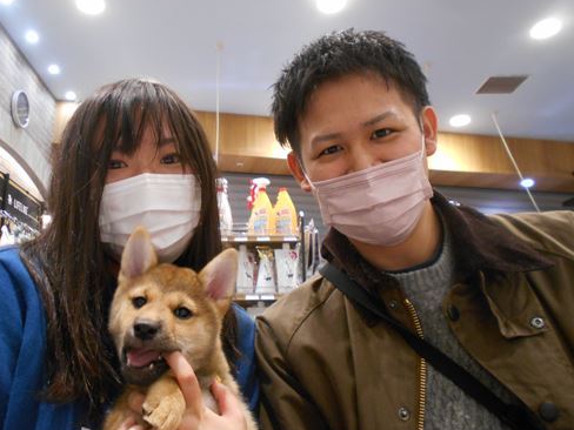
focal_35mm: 32
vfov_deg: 44.2
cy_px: 216
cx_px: 249
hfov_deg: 56.6
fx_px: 531
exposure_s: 1/30
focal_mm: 4.6
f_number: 3.2
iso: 360
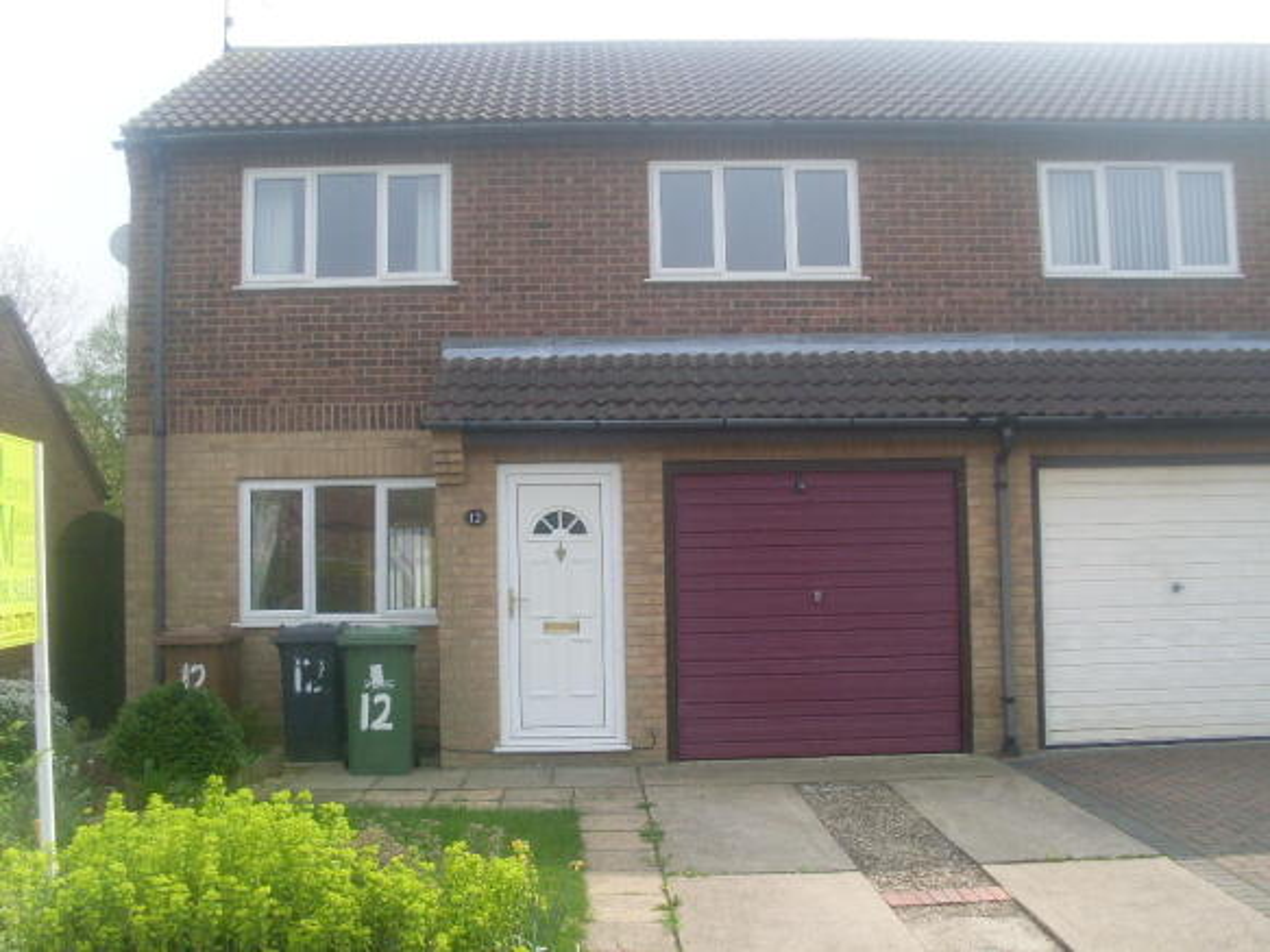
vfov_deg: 37.7
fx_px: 1394
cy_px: 476
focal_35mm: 38
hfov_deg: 49.0
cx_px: 635
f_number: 7.7
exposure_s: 1/180
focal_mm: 6.3
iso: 80
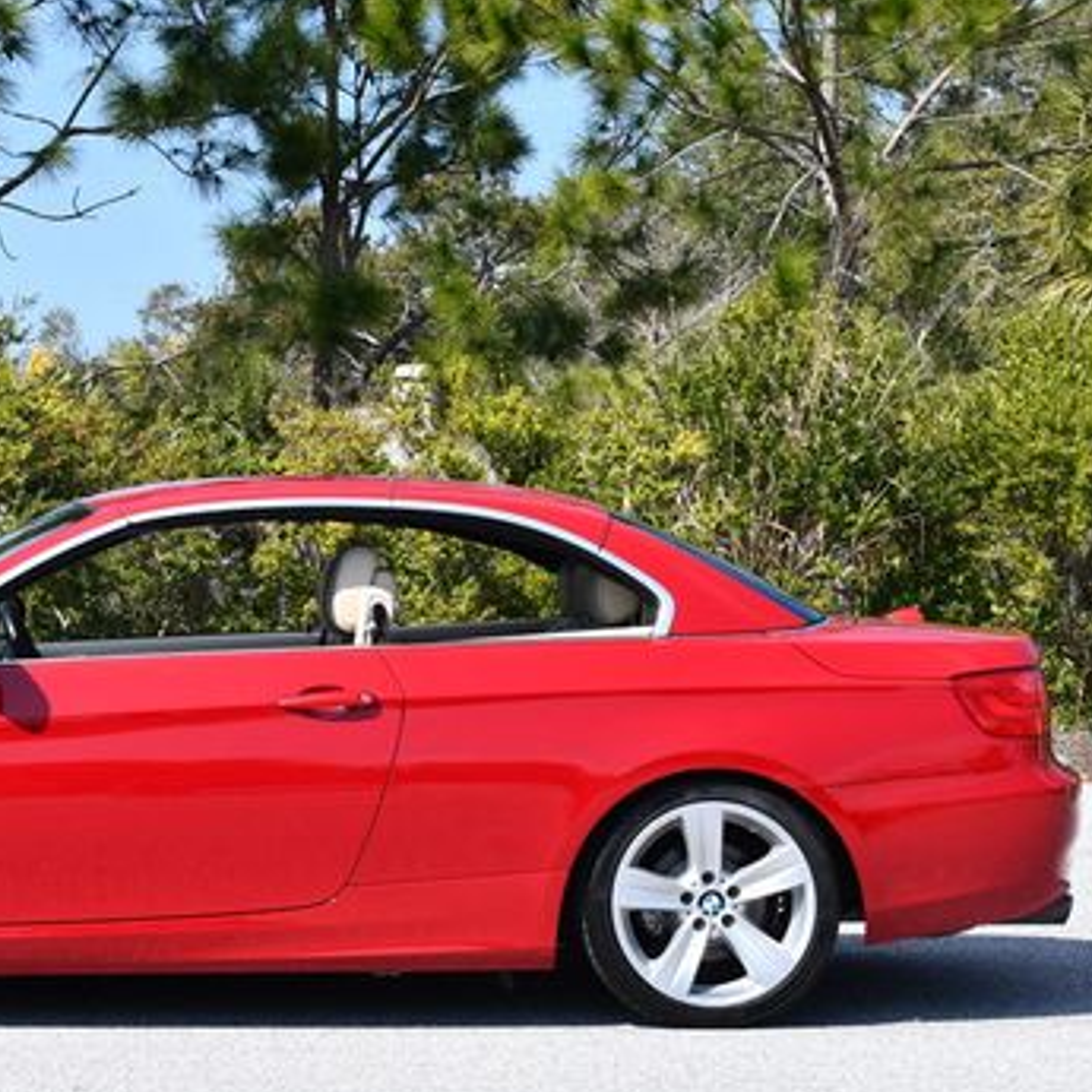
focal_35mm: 101
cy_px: 500
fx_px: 3605
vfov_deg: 17.2
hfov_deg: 17.1
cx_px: 184
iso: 125
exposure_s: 1/250
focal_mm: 32
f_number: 8
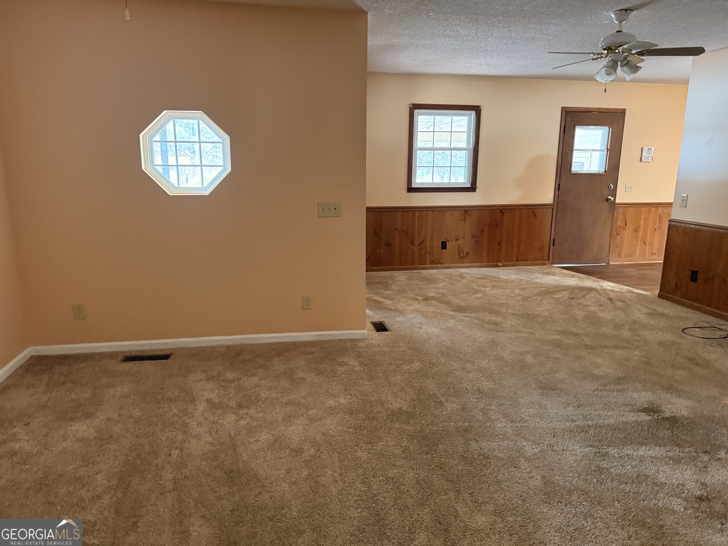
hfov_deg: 71.6
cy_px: 273
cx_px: 364
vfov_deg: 56.8
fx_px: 505
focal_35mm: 24
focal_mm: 6.76
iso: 800
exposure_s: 1/40
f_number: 1.78
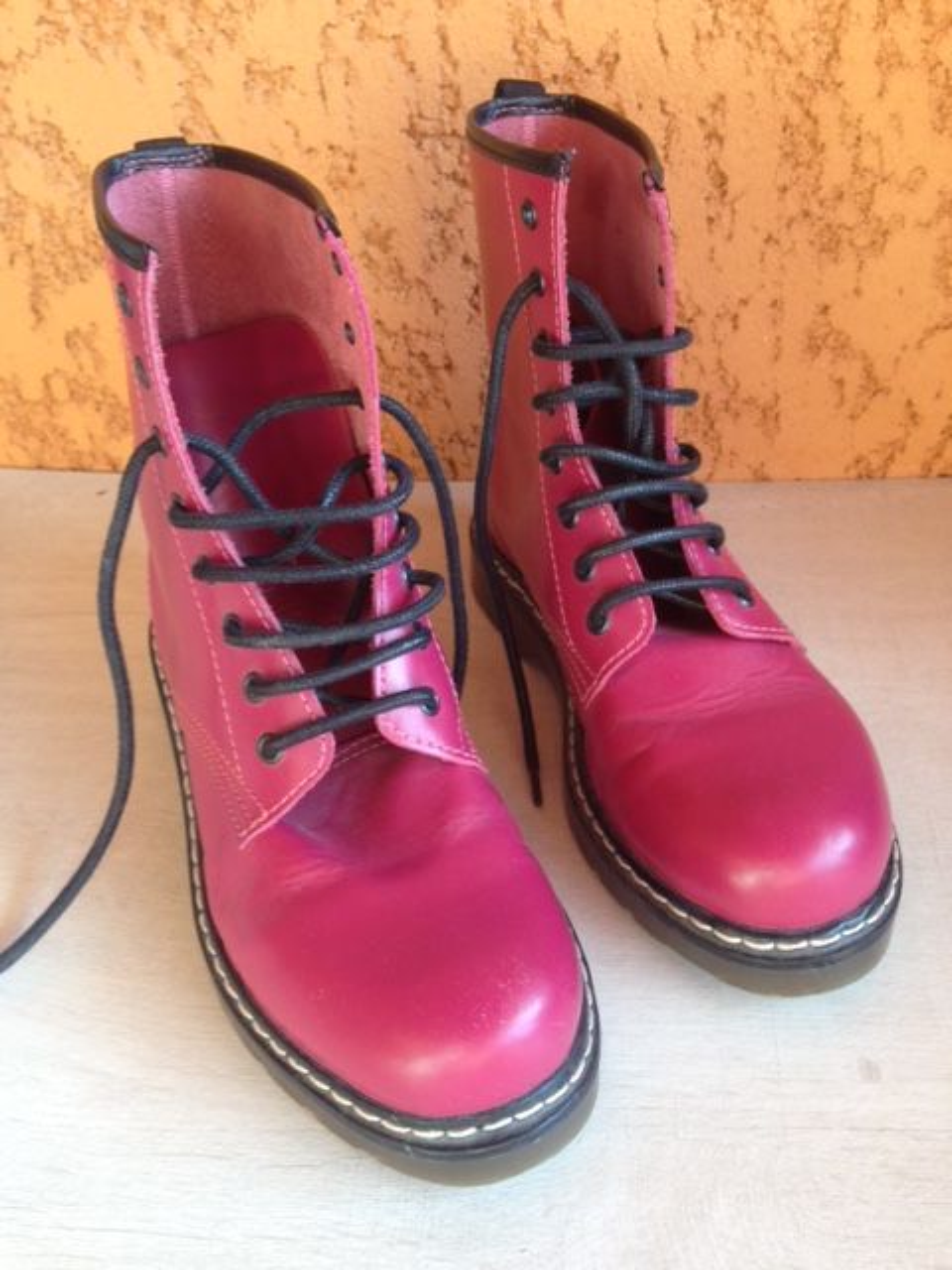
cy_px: 635
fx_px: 1210
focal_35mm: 33
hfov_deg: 42.9
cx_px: 476
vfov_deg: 55.4
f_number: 2.4
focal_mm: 4.12
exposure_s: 1/40
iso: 64
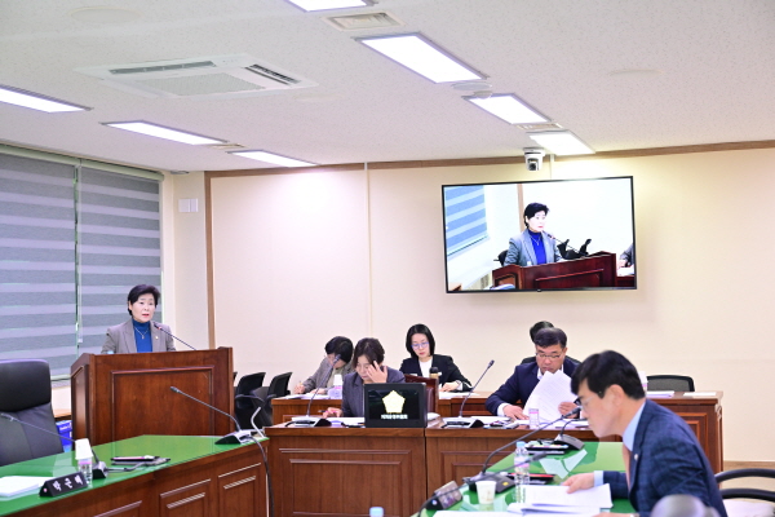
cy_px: 258
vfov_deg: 23.8
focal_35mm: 57
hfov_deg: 35.1
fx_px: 1227
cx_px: 388
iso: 2000
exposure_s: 1/160
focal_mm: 57
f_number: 4
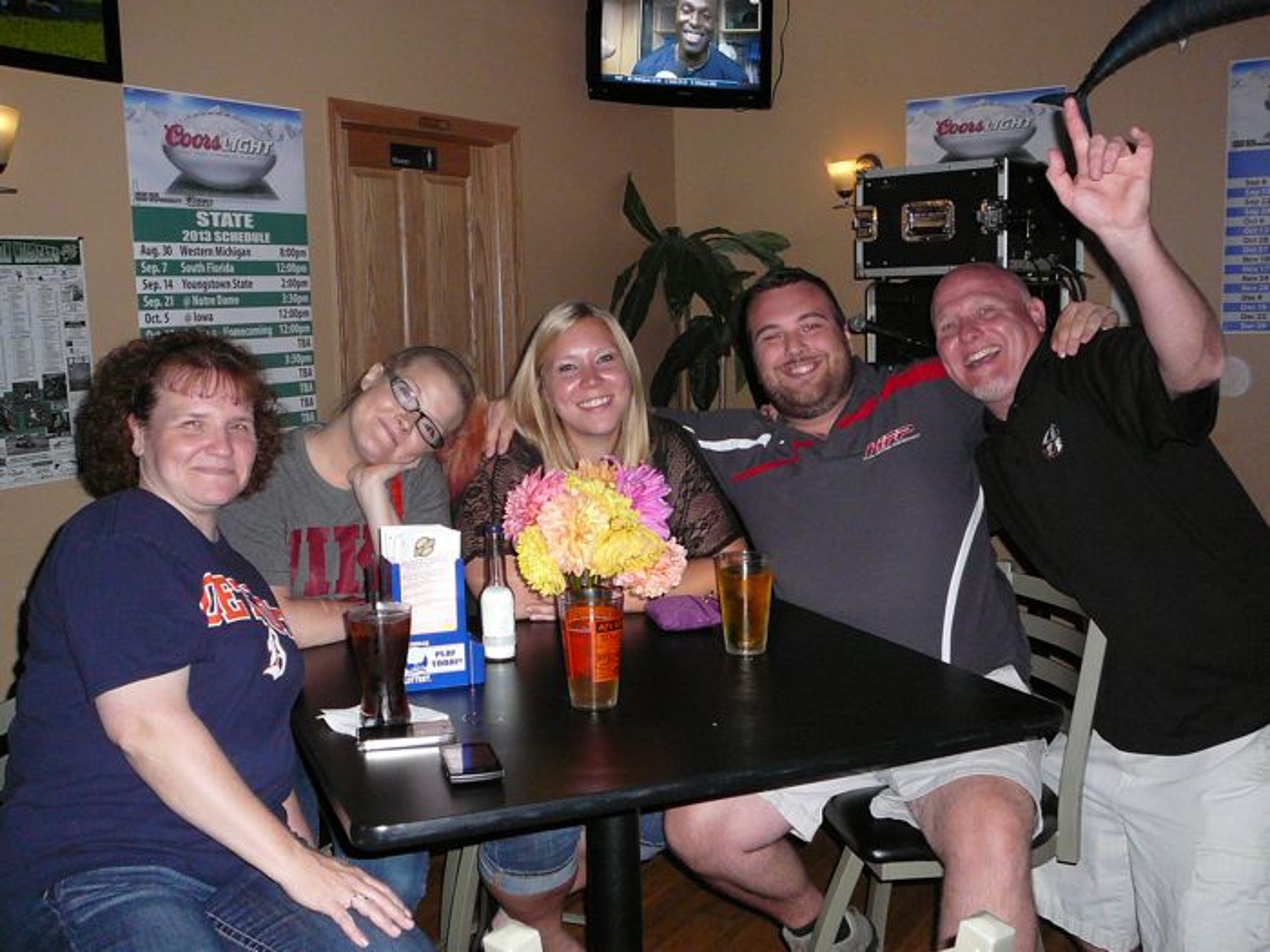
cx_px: 635
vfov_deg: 40.7
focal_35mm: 35
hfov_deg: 52.6
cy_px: 476
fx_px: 1284
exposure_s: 1/30
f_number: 2.8
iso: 250
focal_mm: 5.2
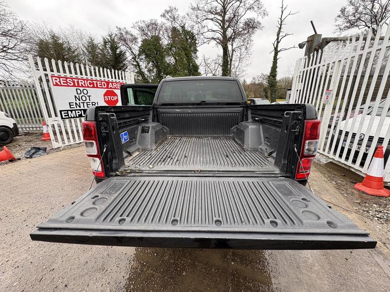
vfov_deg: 85.7
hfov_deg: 102.1
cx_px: 195
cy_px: 146
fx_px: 158
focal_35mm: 14
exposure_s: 1/99
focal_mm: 2.22
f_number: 2.2
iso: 64
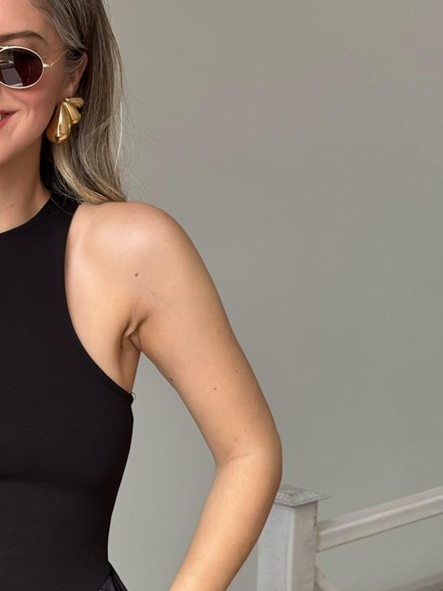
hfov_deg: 14.9
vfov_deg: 19.9
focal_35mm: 98
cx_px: 11
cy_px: 441
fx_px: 1672
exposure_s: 1/50
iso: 64
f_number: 1.78
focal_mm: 6.76
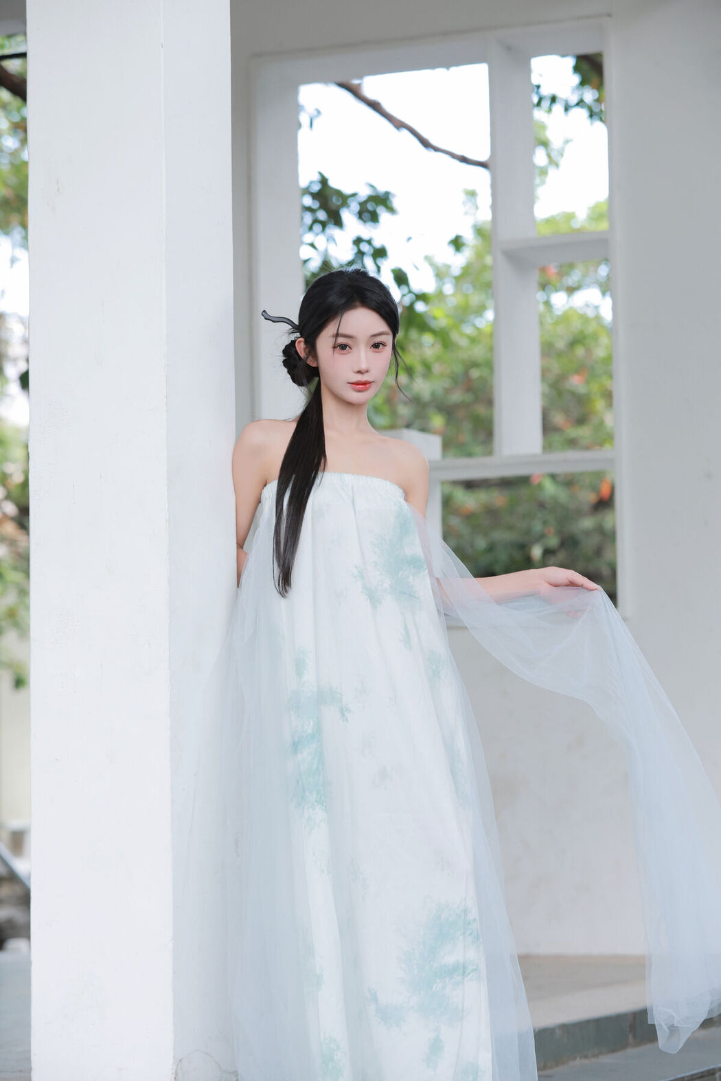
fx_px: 3034
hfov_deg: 13.6
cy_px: 540
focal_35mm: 101
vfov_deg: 20.2
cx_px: 360
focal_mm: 102
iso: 1600
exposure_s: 1/400
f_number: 5
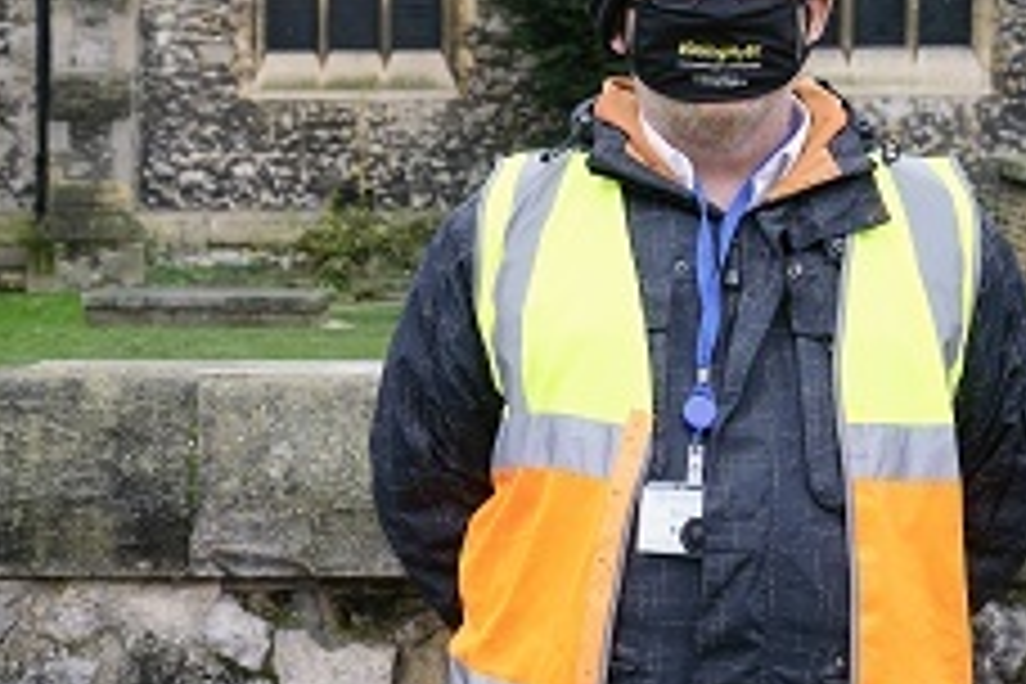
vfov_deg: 15.7
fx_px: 2479
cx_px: 151
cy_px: 338
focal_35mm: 87
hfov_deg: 22.9
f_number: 5.6
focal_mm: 26.6
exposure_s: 1/160
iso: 1600
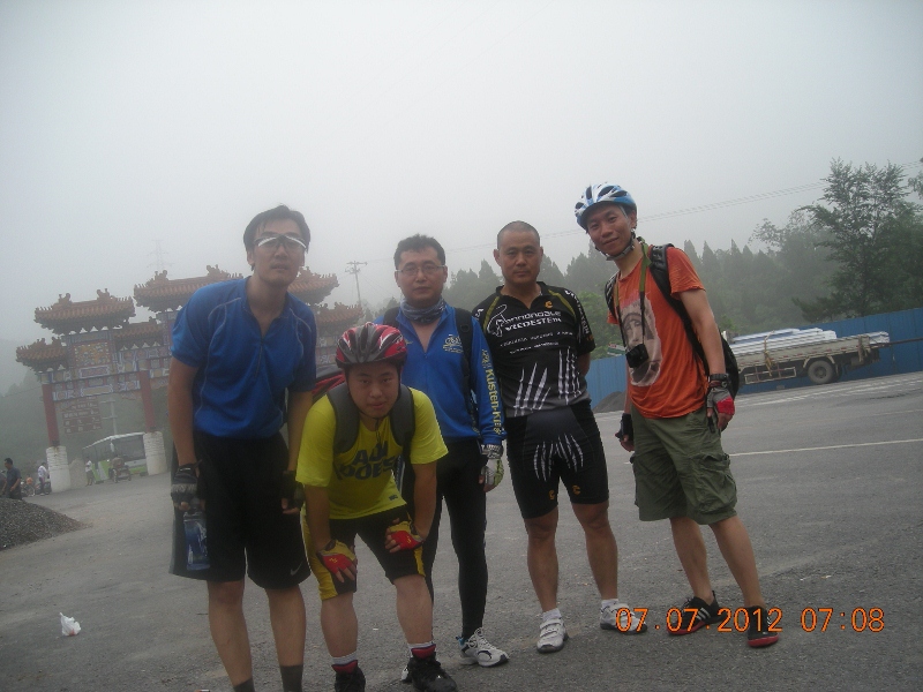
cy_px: 346
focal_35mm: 35
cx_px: 462
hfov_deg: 52.6
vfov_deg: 40.7
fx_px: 933
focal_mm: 5.7
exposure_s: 1/74.6
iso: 50
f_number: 2.8
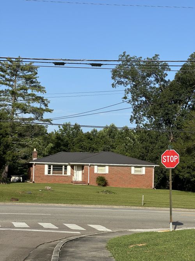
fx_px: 579
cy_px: 130
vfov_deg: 25.3
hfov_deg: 19.1
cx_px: 98
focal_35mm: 77
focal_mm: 9
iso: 32
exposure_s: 1/686
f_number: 2.8
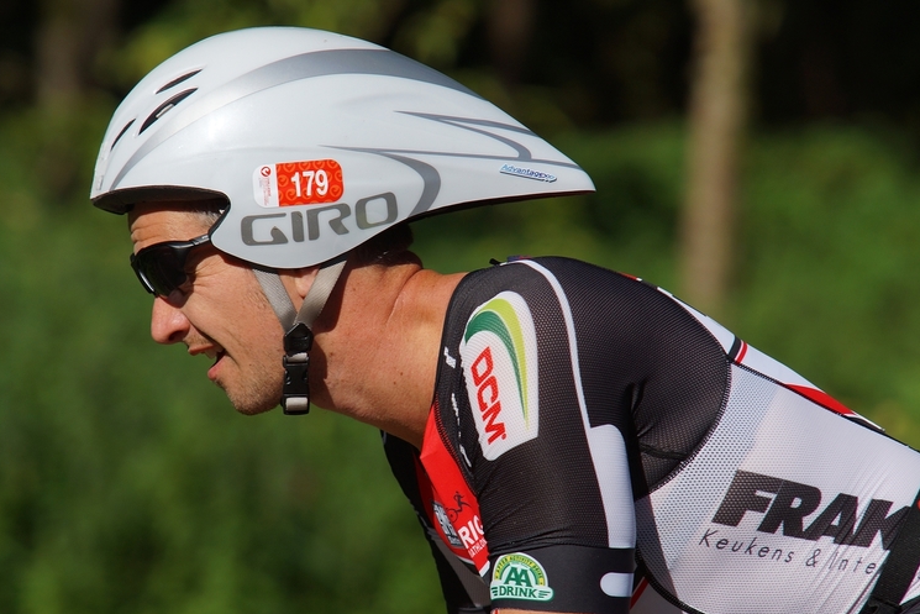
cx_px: 488
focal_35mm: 322
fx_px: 8230
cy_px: 317
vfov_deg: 4.3
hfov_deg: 6.4
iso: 100
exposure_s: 1/1250
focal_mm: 200
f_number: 5
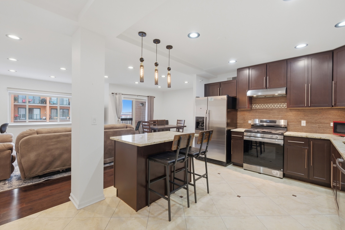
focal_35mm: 15
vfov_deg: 77.3
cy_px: 115
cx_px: 172
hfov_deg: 100.4
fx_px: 144
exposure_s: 1/300
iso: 640
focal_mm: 10
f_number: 7.1
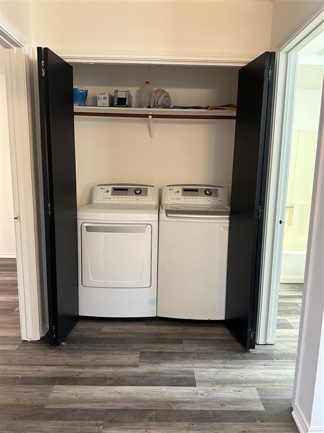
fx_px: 300
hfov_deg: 56.8
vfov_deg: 71.6
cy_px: 216
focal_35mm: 24
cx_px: 162
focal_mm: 6.86
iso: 250
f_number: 1.78
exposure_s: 1/60
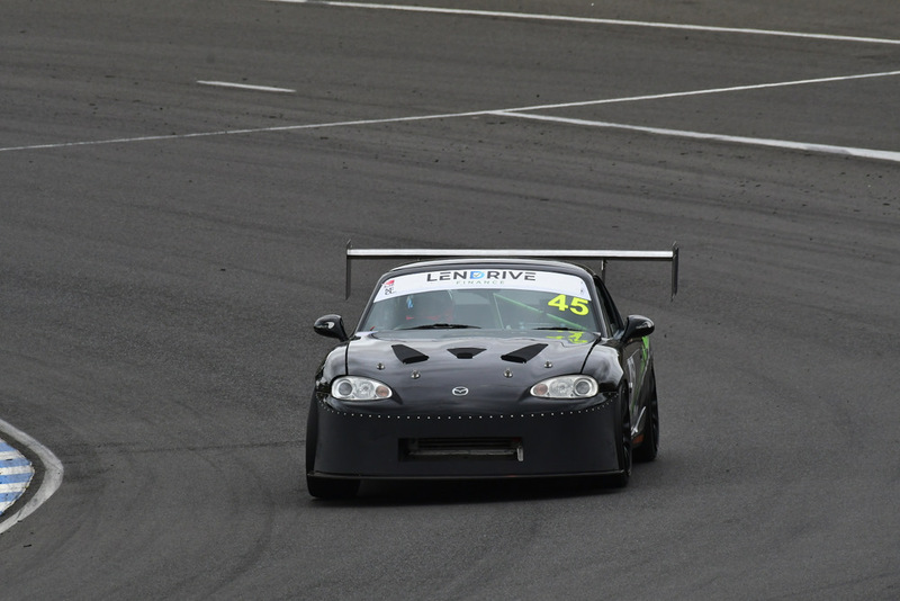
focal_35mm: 750
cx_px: 450
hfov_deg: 2.7
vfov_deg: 1.8
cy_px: 300
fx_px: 18756
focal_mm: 500
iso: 800
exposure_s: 1/640
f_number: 11
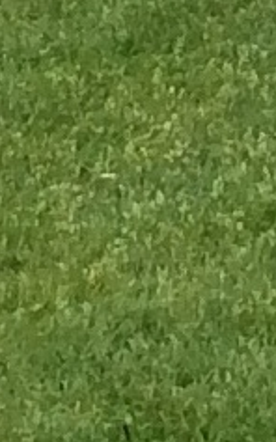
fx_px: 3757
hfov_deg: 4.1
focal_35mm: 312
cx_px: -558
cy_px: -898
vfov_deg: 6.2
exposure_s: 1/1866
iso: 40
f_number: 2.2
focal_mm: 4.12
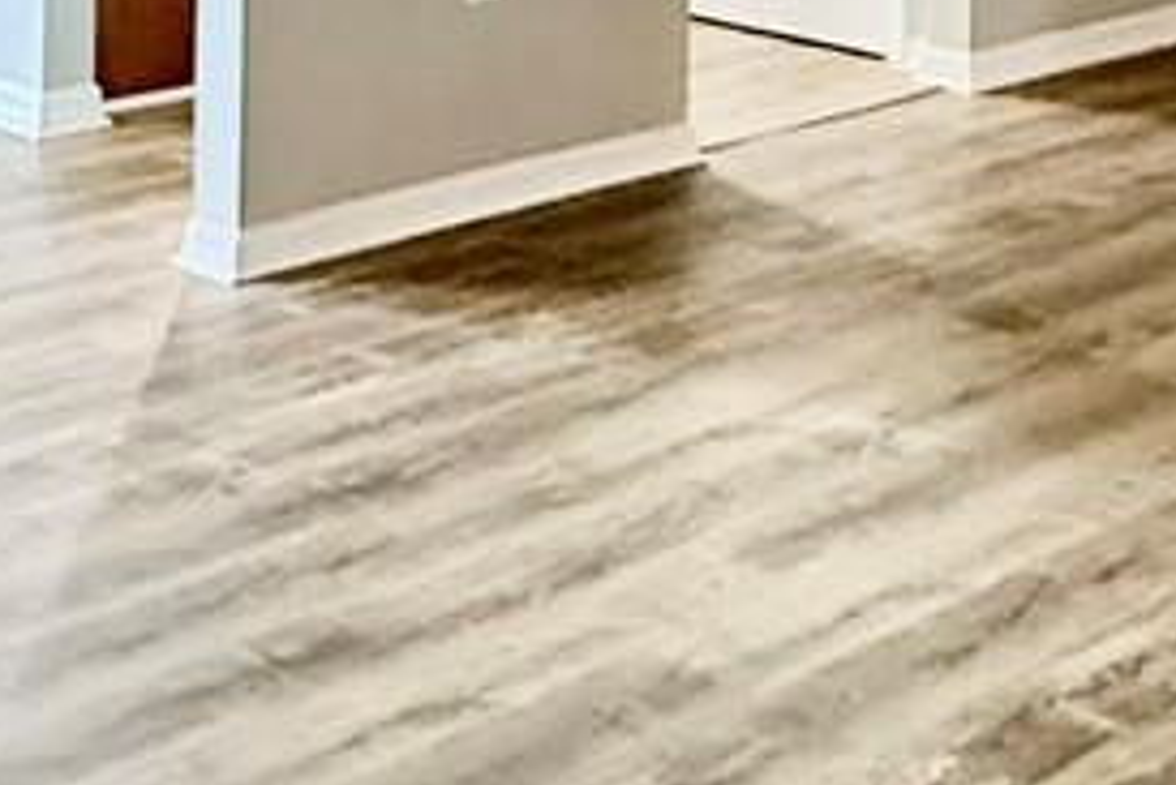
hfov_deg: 23.8
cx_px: 798
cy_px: -549
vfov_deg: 14.5
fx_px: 2778
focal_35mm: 85
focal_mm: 2.22
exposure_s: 1/60
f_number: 2.2
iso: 1250
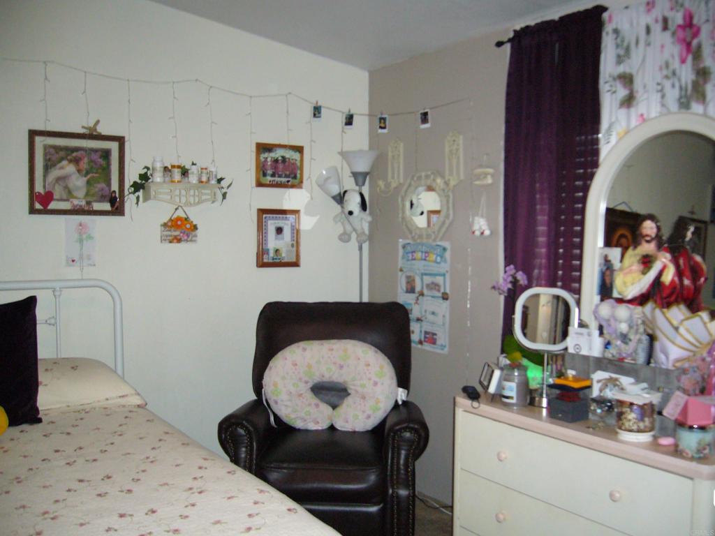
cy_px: 268
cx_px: 358
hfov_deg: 51.4
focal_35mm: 36
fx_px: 744
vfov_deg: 39.7
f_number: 2.9
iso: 200
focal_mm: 6
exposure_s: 1/30
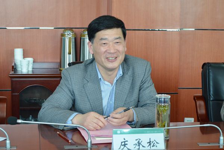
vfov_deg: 18.2
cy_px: 75
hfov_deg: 27.0
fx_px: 467
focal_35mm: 75
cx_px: 112
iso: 2500
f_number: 5.6
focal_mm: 50
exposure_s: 1/125
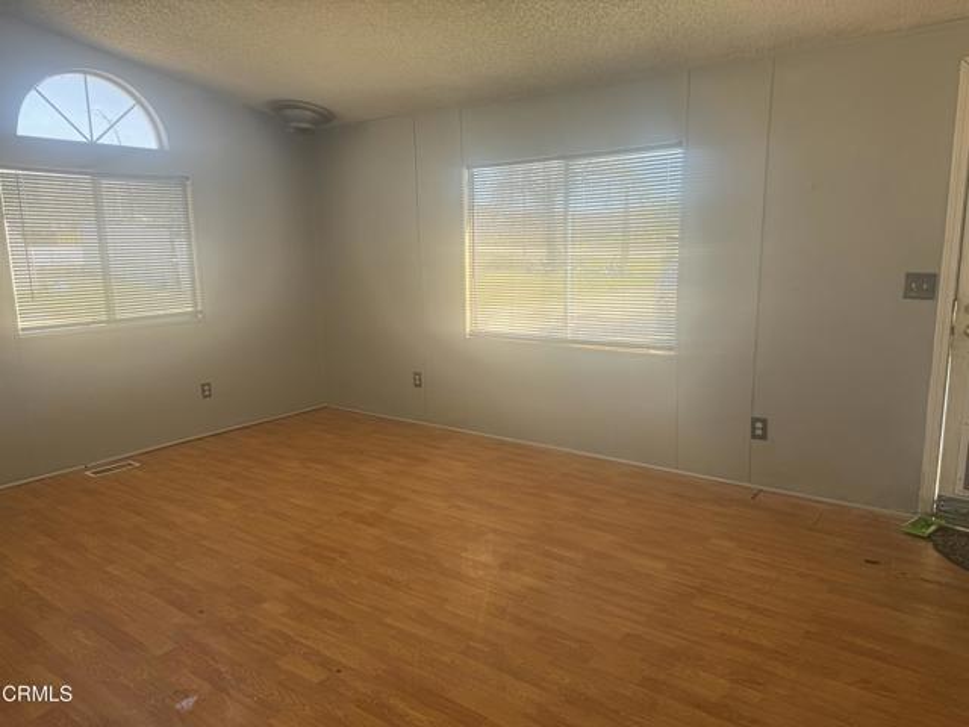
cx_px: 484
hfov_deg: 71.6
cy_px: 364
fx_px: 672
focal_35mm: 24
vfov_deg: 56.8
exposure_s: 1/170
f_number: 1.78
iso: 80
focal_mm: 6.86
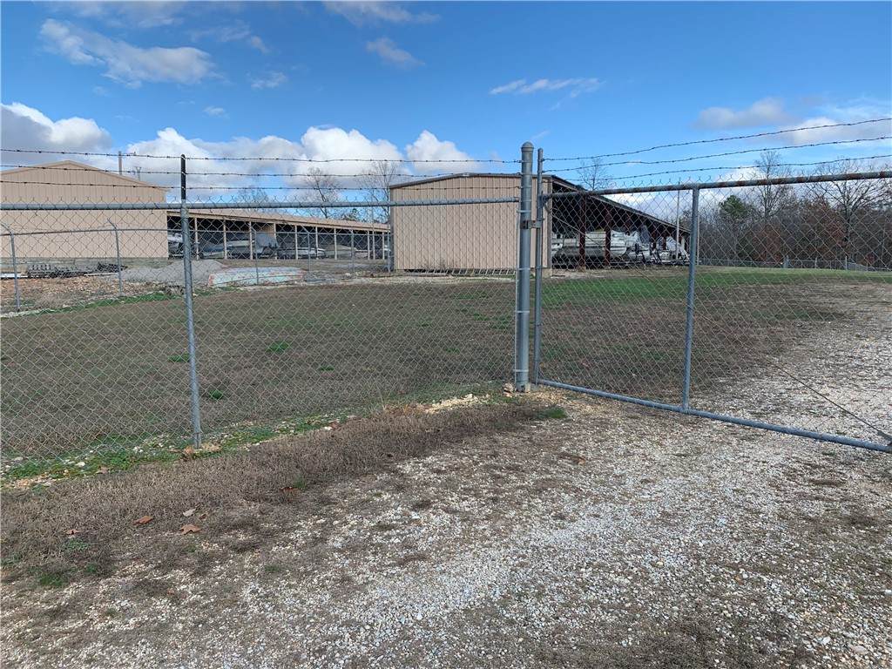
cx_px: 446
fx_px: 670
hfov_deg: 67.3
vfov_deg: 53.1
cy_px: 334
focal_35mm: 26
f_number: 1.8
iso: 25
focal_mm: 4.25
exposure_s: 1/1490
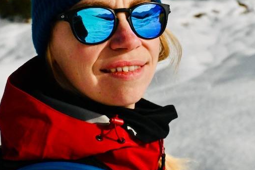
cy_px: 50
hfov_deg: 25.6
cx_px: 184
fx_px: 557
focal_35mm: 79
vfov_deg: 17.3
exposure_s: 1/100
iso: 3200
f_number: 4.2
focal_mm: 24.5
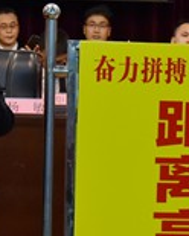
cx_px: 146
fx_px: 1719
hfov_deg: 6.3
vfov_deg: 7.9
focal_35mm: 246
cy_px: 107
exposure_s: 1/100
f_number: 4.8
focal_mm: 45
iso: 800
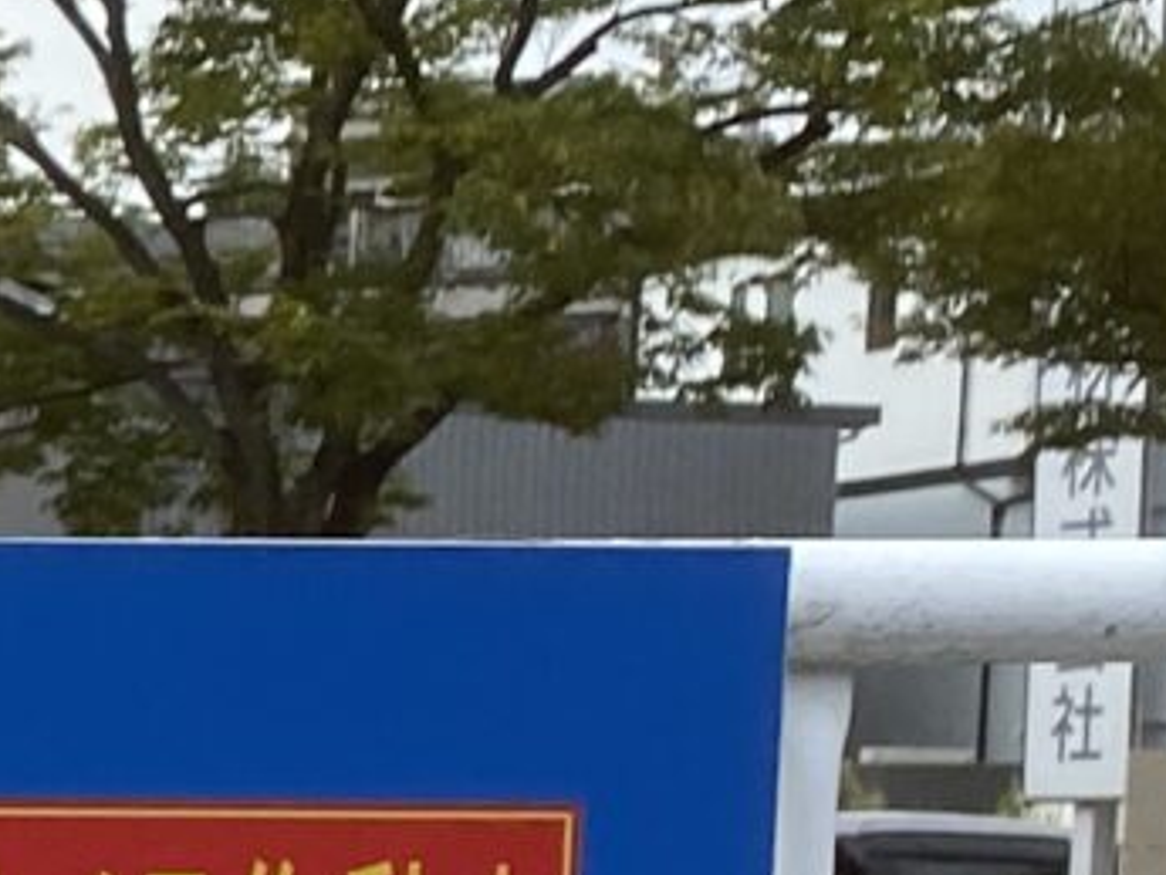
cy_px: 1655
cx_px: -2248
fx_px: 6503
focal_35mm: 193
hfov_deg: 8.6
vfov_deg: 7.4
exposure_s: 1/752
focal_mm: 4.25
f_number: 1.8
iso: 32
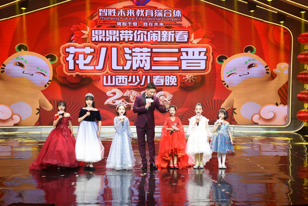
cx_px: 154
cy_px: 103
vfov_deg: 19.5
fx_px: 599
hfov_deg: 28.8
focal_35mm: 70
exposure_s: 1/80
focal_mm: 70
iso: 400
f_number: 4
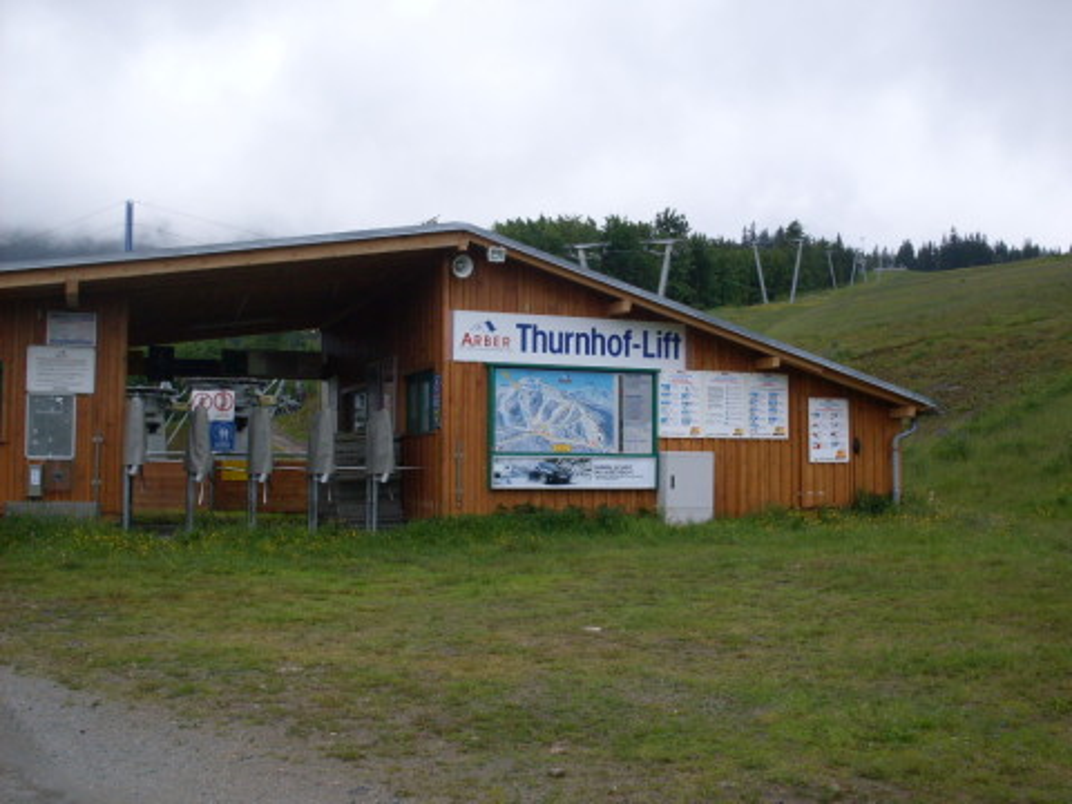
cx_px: 536
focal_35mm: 38
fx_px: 1177
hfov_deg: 49.0
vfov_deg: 37.7
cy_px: 402
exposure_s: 1/250
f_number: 8.4
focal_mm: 6.3
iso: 80
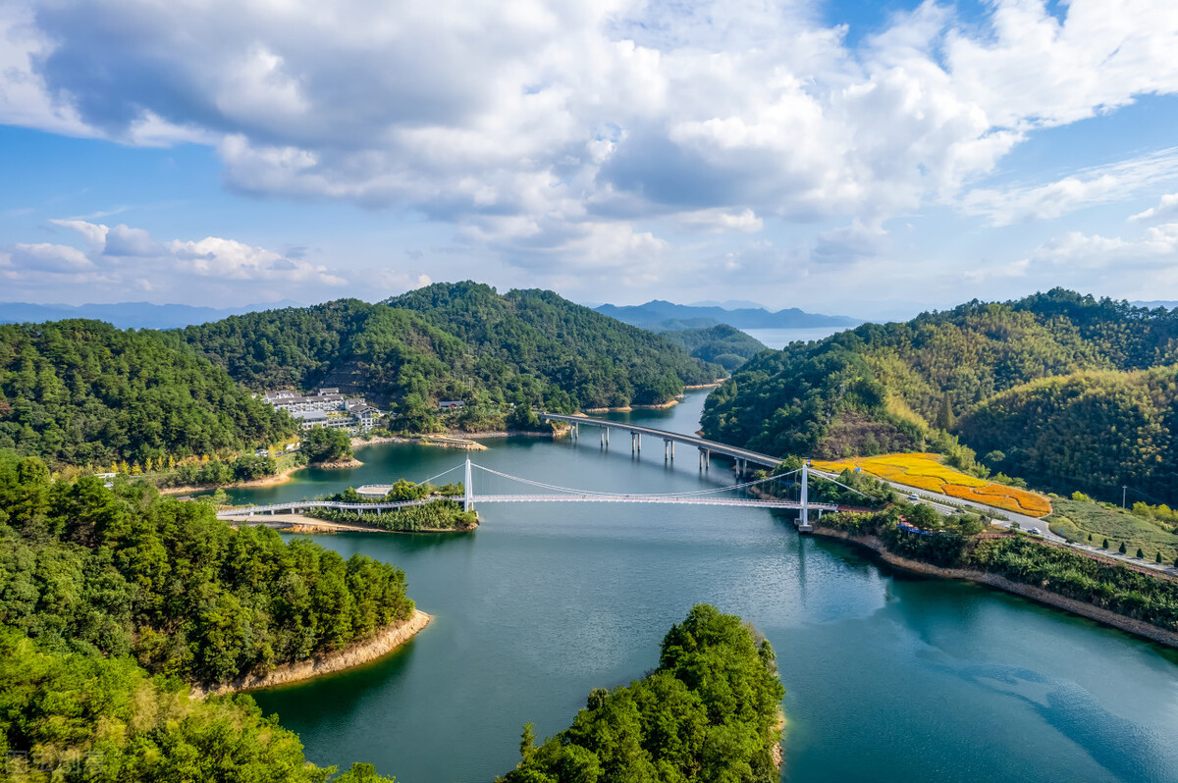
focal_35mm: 22
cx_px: 589
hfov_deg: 78.6
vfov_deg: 57.1
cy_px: 392
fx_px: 719
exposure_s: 1/2000
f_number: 2.8
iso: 100
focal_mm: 8.38
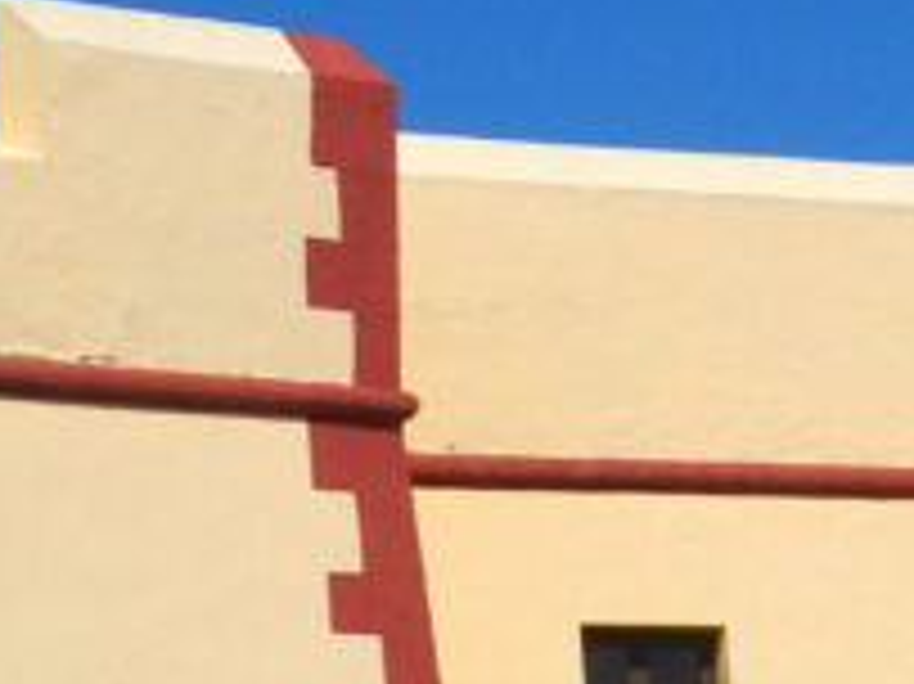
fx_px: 5330
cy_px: 189
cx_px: 923
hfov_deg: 9.7
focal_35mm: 202
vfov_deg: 7.3
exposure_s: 1/1600
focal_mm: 6.8
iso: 80
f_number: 4
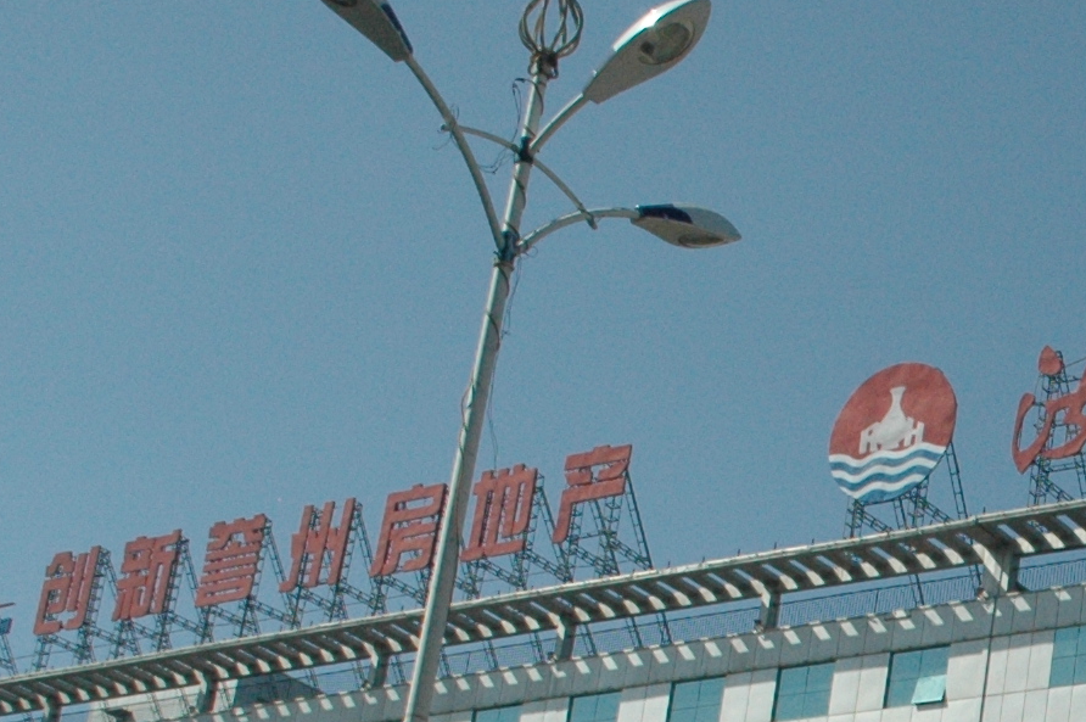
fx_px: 2743
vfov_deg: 14.4
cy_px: 911
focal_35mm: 91
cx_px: 1394
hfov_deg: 20.5
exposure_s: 1/800
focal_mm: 18
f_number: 14
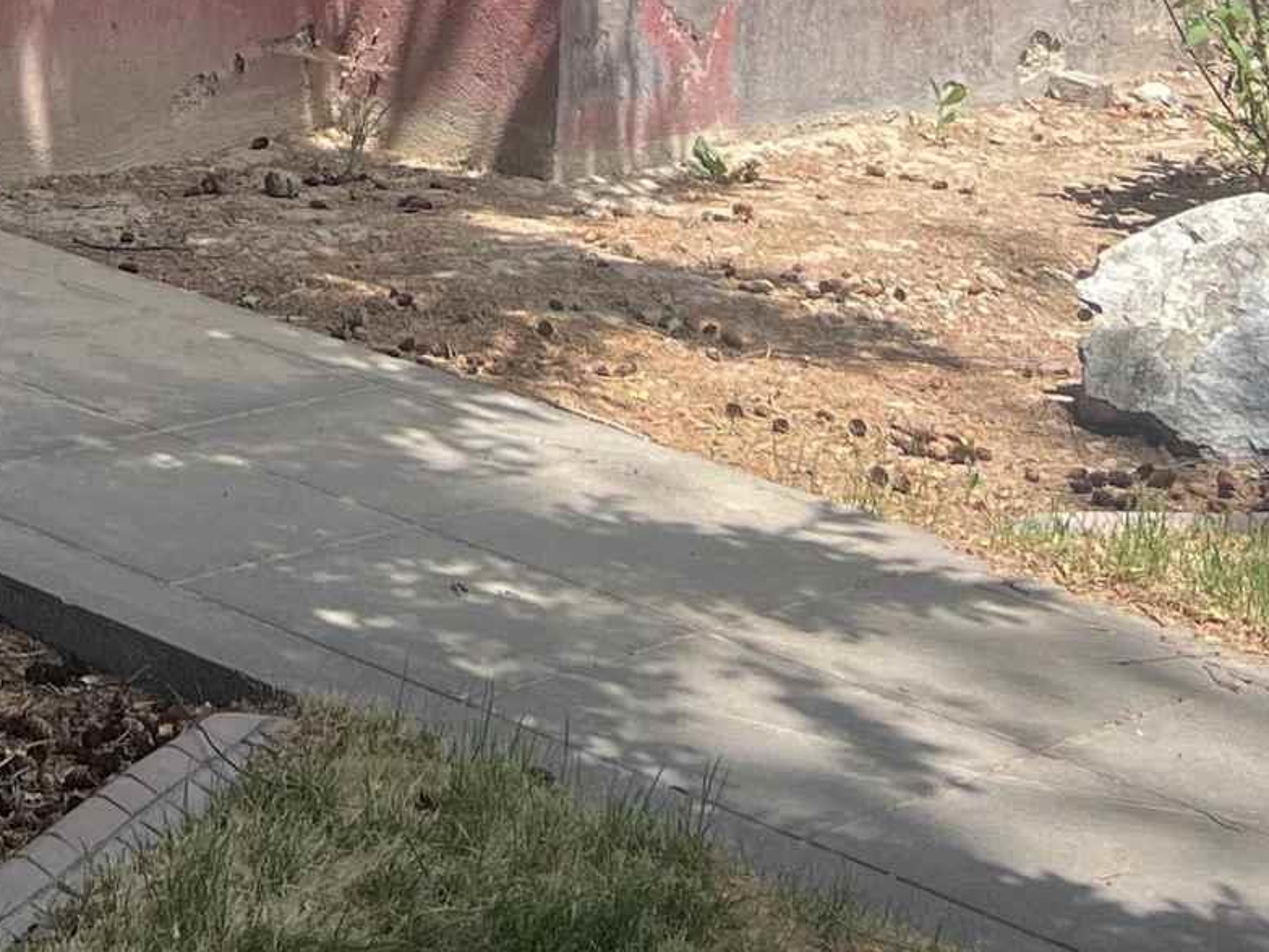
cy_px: -733
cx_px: 53
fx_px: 3739
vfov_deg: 13.2
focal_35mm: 102
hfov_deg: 18.8
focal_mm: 5.7
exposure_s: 1/1449
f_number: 1.5
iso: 50
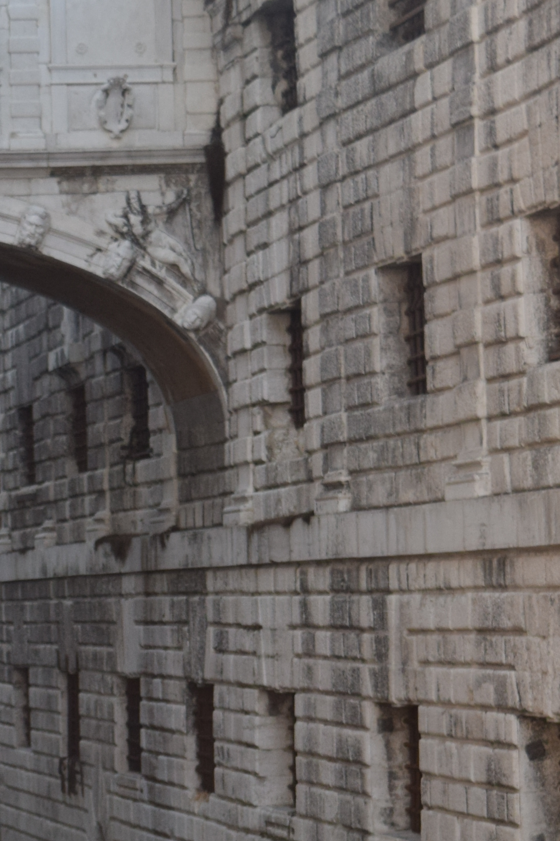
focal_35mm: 159
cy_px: 797
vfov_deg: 12.8
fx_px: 3711
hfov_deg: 8.6
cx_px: -49
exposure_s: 1/160
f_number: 6.3
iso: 400
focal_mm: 36
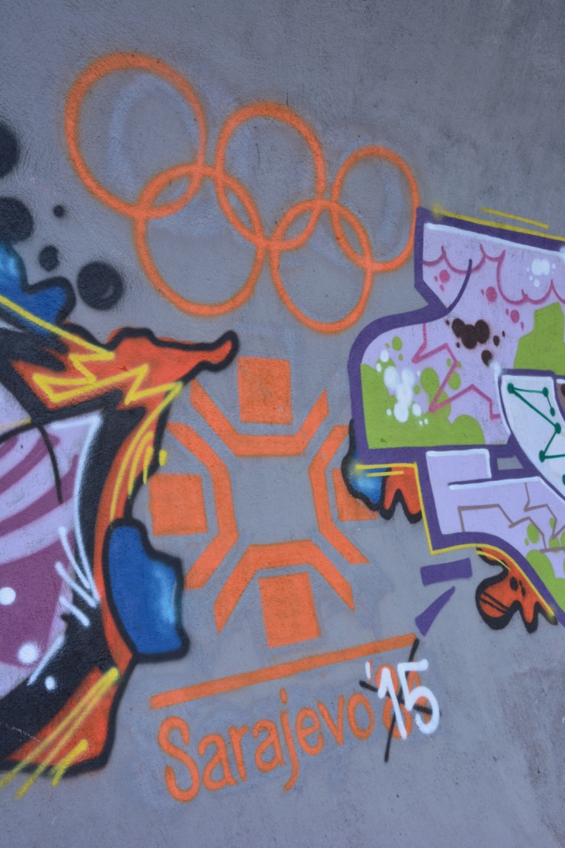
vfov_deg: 59.5
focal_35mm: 32
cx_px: 282
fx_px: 741
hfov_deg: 41.7
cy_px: 424
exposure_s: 1/40
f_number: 16
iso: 400
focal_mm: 21
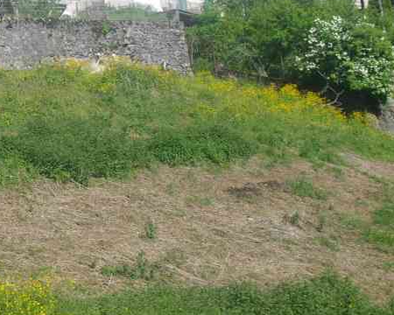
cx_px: -35
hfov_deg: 23.8
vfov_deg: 20.2
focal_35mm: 75
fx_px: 875
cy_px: 67
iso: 200
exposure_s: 1/80
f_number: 11
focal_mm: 24
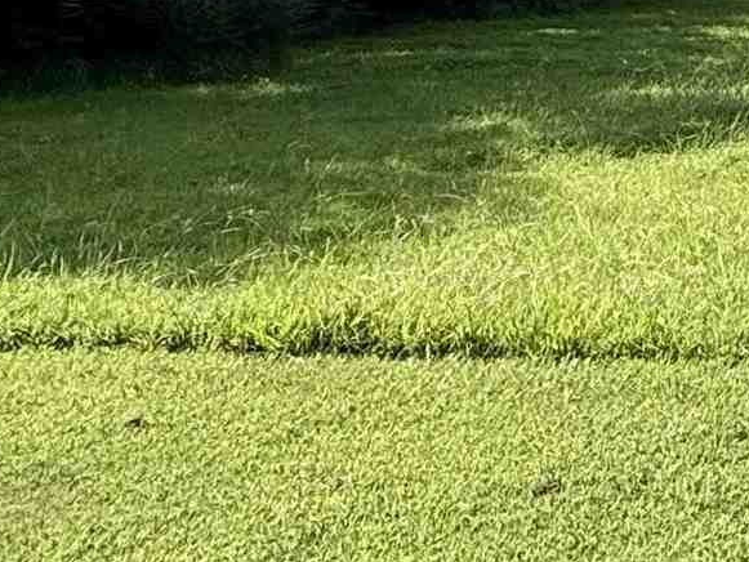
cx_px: 1363
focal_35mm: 74
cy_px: -343
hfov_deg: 19.4
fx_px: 1601
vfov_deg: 17.4
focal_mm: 2.22
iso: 50
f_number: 2.2
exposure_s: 1/2611
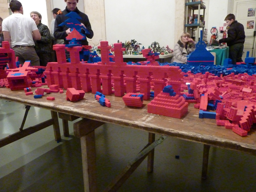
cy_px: 96
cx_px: 128
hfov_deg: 69.4
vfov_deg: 54.9
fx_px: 185
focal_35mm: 25
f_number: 3.3
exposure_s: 1/15
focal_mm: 4.1
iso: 800
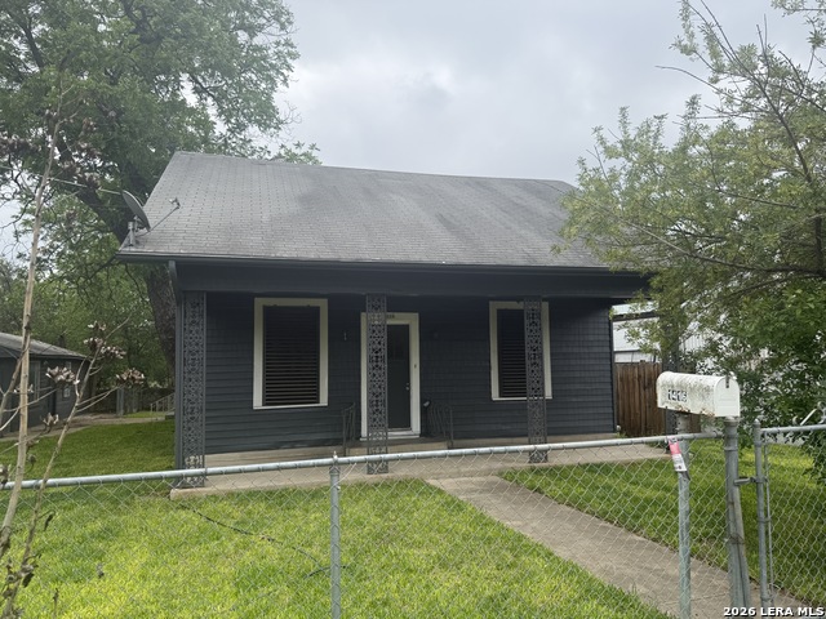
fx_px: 573
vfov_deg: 56.8
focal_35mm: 24
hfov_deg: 71.6
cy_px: 310
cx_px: 413
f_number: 1.78
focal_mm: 6.76
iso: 80
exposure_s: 1/1901
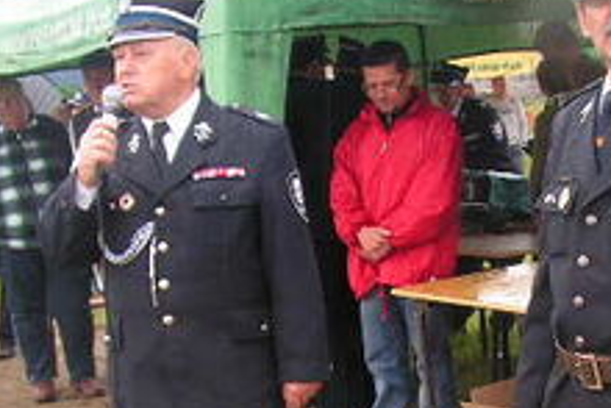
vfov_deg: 15.9
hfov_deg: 23.6
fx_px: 1444
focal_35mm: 85
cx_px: 467
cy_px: 368
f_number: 3.2
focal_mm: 6
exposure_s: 1/60
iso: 64
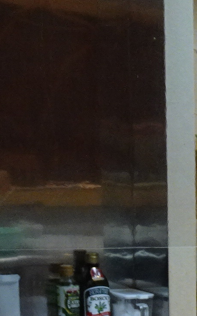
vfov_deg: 16.9
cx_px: 511
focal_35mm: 117
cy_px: 398
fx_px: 1005
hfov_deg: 9.6
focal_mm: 5.26
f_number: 4
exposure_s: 1/40
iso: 500
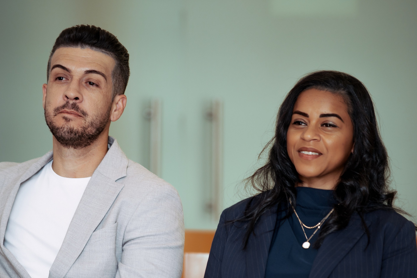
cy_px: 183
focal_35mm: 290
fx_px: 3359
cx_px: 182
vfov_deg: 4.7
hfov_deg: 7.1
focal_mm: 200
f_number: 2.8
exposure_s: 1/160
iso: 160
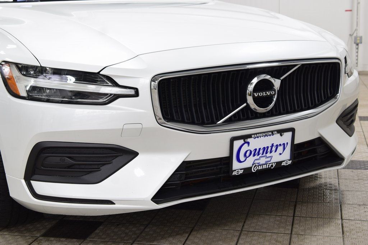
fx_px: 583
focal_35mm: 57
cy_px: 122
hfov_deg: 35.0
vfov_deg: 23.8
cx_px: 184
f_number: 6.3
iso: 400
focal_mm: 38
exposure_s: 1/15
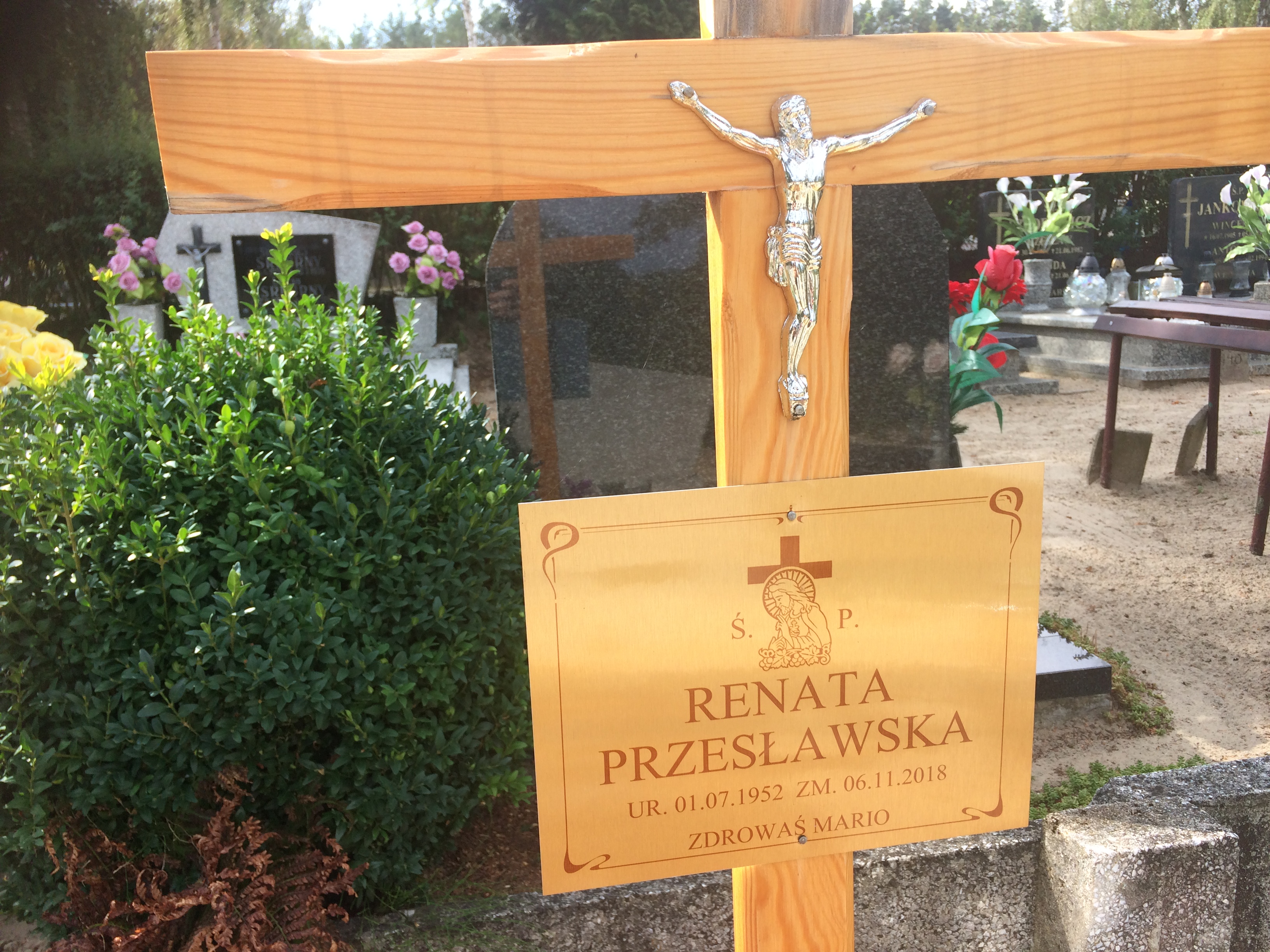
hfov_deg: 61.7
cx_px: 635
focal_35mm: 29
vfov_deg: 48.2
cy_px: 476
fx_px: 1064
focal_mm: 4.15
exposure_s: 1/612
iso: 32
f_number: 2.2
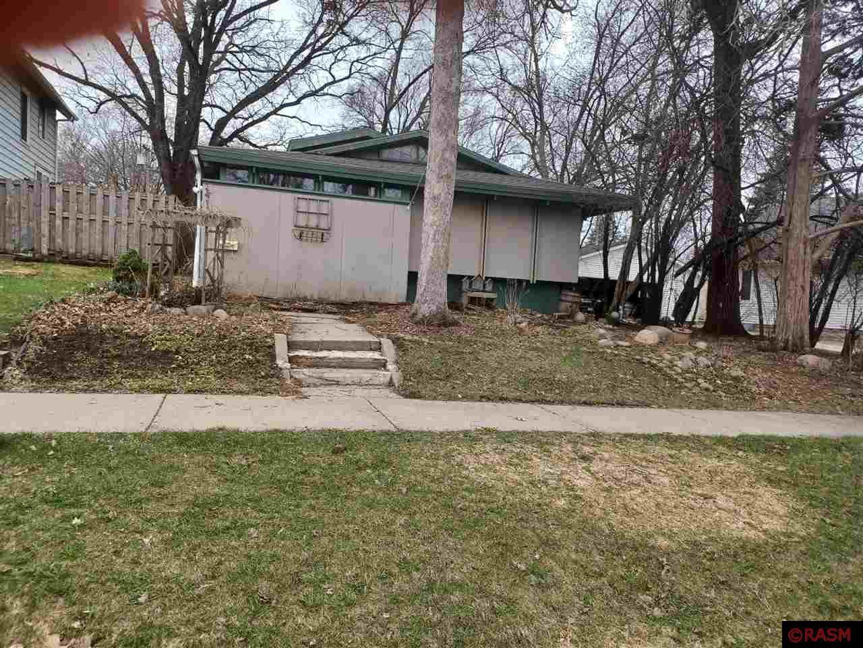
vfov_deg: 54.9
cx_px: 432
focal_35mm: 25
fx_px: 623
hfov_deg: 69.4
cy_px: 324
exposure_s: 1/157
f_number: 1.8
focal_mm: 4.6
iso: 32
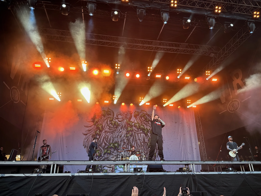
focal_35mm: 24
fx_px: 181
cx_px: 130
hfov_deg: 71.6
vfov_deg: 56.8
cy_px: 98
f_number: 1.78
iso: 160
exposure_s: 1/601
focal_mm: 6.86
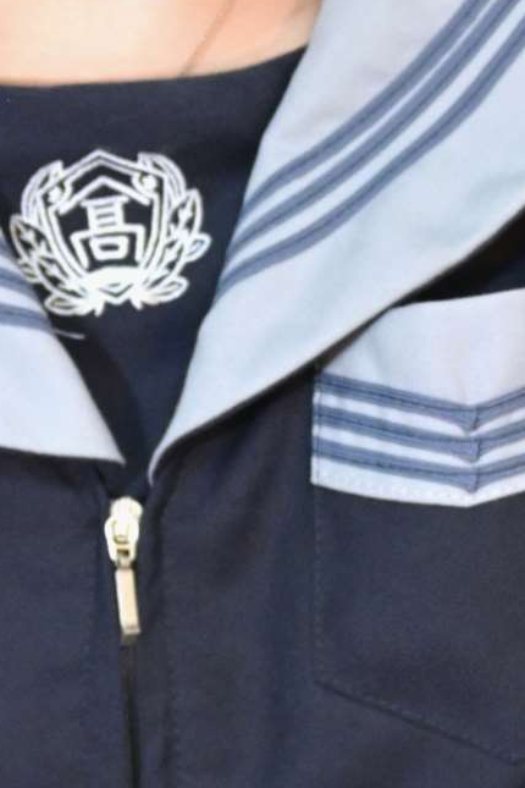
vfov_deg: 4.2
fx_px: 10849
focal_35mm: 496
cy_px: 701
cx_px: 28
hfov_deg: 2.8
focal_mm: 79
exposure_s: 1/100
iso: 1600
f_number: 2.5
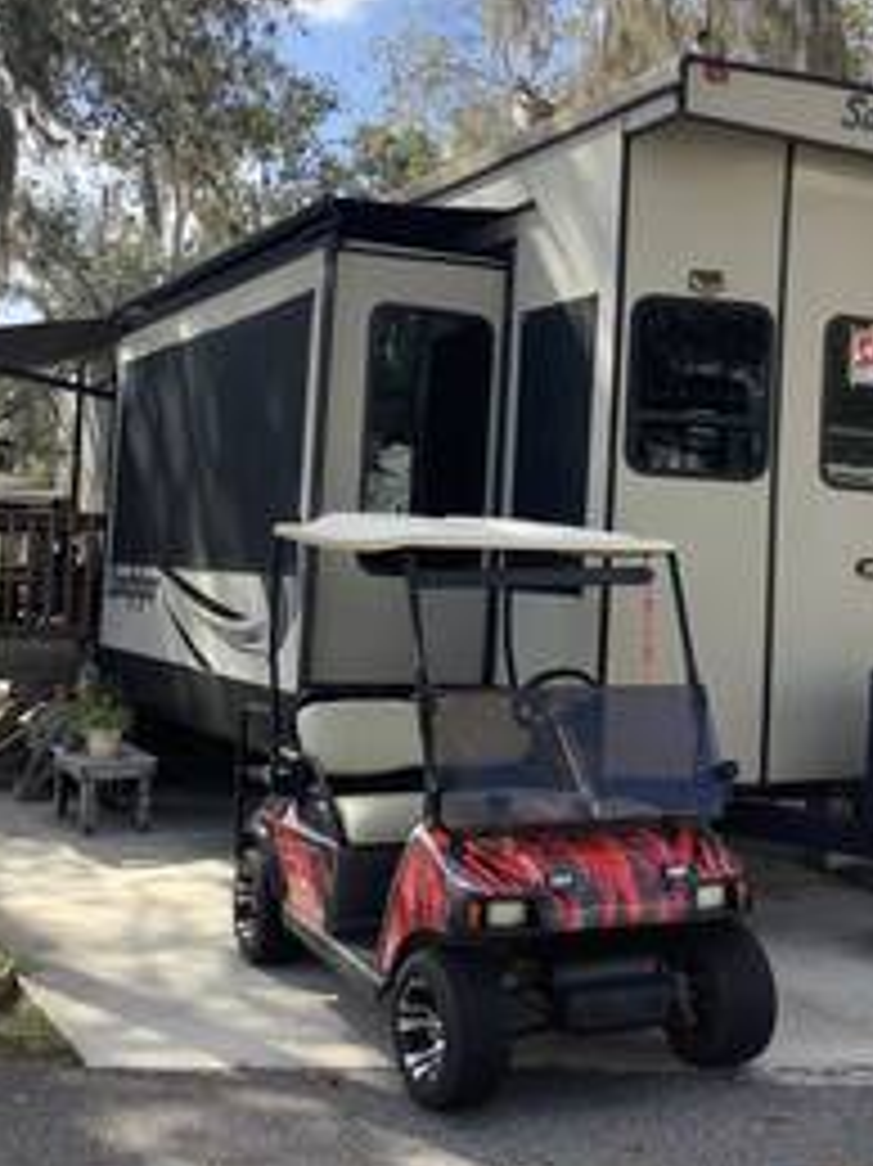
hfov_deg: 31.3
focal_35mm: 46
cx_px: 554
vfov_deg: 41.2
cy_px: 540
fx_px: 1548
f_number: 2.4
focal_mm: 3.3
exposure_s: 1/536
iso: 25
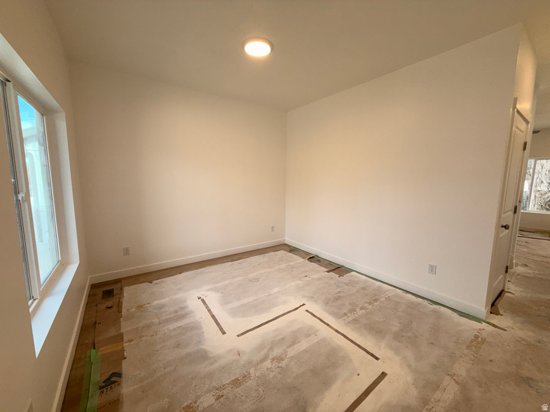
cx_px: 275
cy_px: 206
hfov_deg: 102.1
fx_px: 222
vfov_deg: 85.7
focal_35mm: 14
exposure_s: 1/121
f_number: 2.2
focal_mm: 2.22
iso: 50
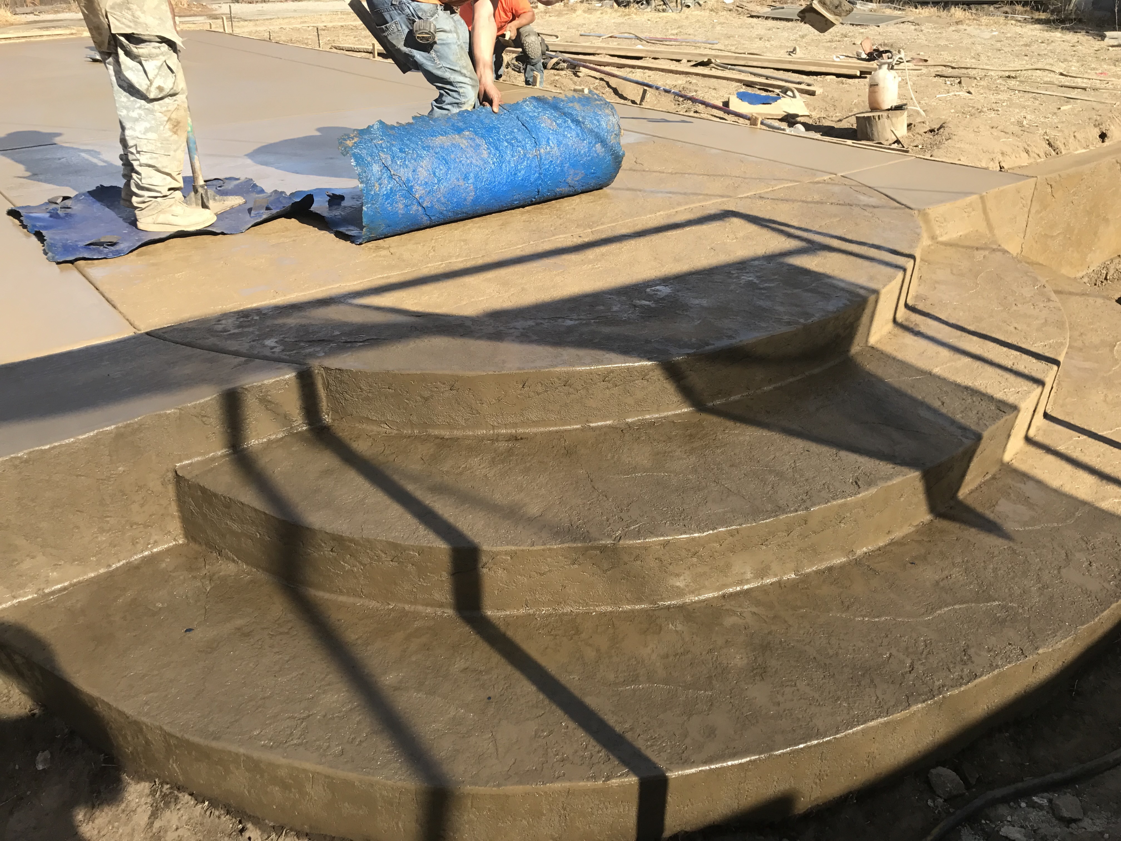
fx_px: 907
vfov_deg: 49.7
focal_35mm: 28
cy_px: 420
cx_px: 560
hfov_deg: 63.4
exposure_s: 1/1259
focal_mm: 3.99
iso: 20
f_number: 1.8
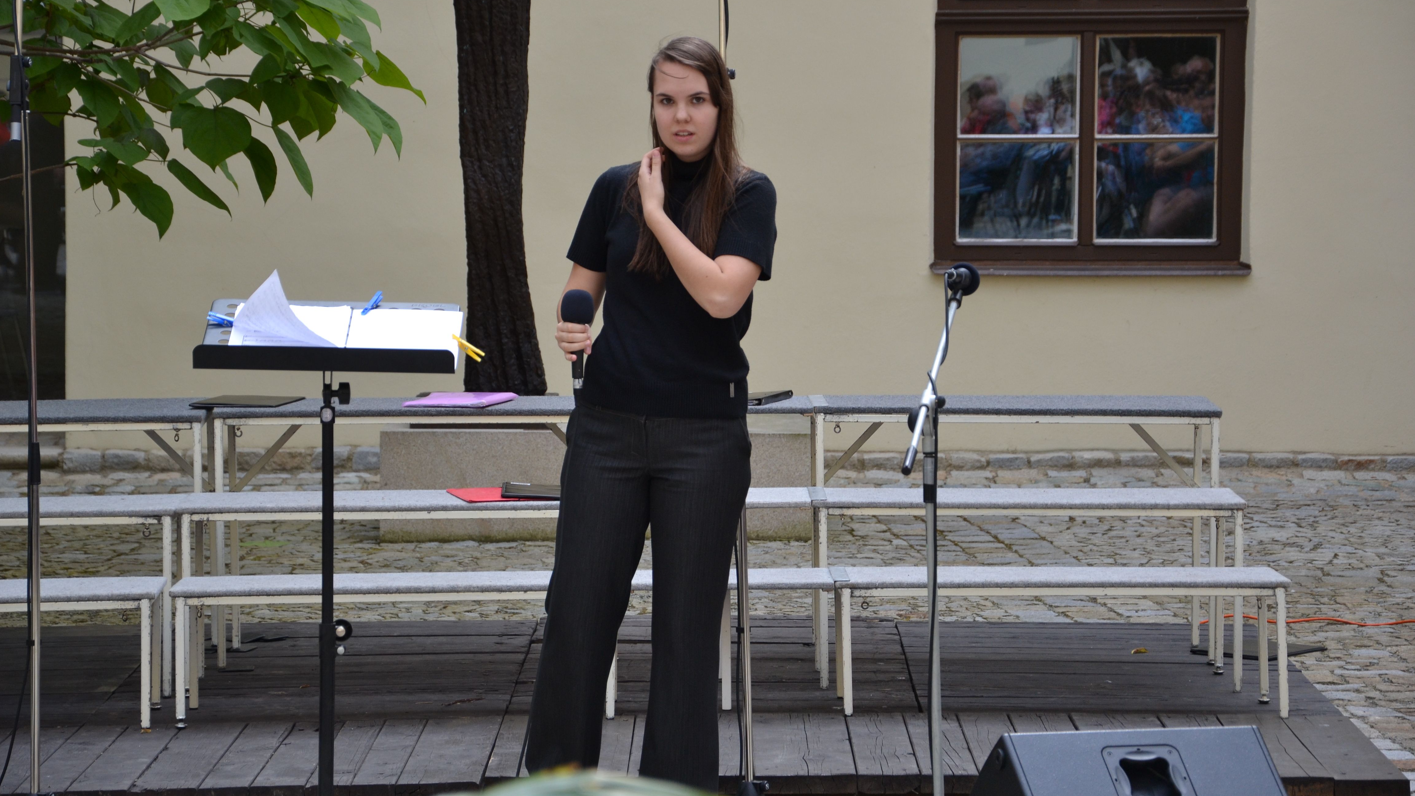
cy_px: 326
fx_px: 4728
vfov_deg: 9.6
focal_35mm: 126
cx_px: 709
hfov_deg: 17.0
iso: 250
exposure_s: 1/500
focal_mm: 80
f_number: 5.6
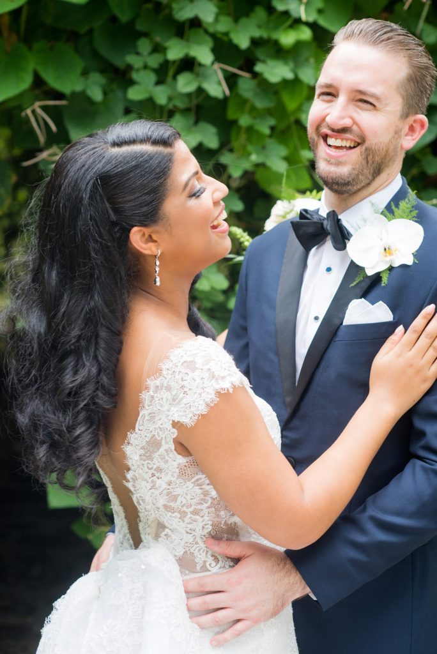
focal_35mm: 85
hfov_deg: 16.1
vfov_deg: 23.9
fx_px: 1545
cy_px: 327
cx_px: 218
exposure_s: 1/160
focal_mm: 85
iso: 250
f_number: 4
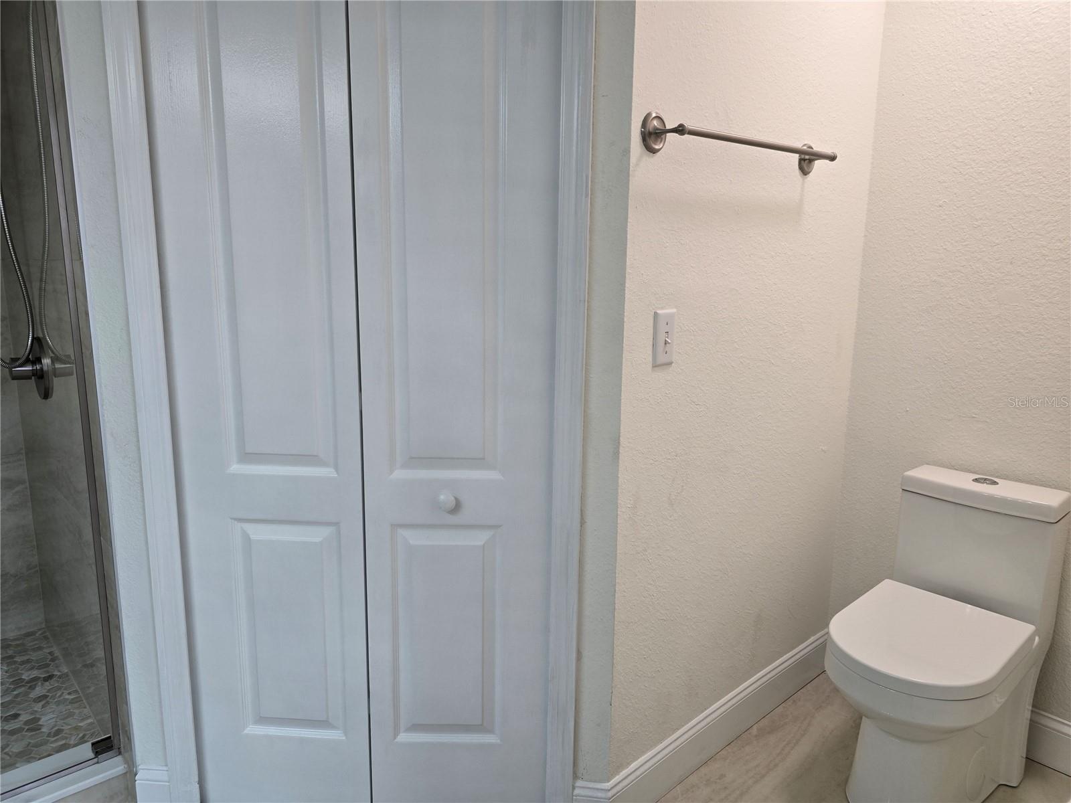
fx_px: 712
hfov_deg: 73.9
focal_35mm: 23
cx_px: 536
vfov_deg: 58.9
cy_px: 402
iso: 64
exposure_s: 1/120
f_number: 1.7
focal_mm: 6.3
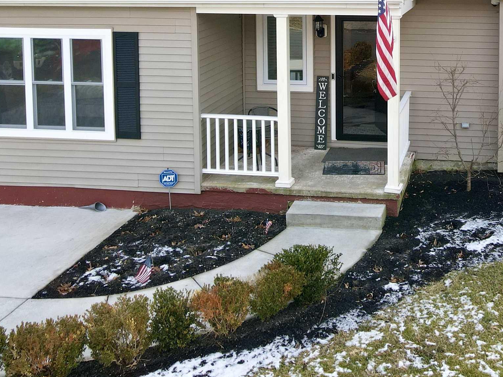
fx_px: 697
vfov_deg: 28.5
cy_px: 3
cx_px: 394
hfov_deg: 38.4
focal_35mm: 48
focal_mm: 4.5
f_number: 2.8
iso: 100
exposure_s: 1/160
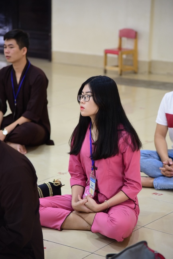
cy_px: 130
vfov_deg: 18.6
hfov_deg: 12.5
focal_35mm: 110
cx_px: 86
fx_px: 792
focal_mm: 110
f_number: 4
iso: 1600
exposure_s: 1/40
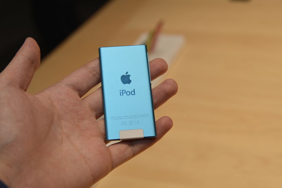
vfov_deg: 20.9
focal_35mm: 65
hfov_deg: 31.0
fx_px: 509
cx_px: 141
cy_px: 94
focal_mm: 65
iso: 800
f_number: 7.1
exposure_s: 1/60
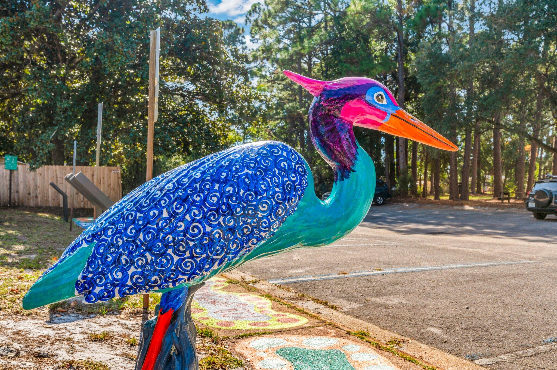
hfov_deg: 62.0
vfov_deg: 43.5
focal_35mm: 30
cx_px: 278
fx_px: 464
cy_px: 185
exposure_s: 1/400
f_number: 9
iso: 200
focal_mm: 30
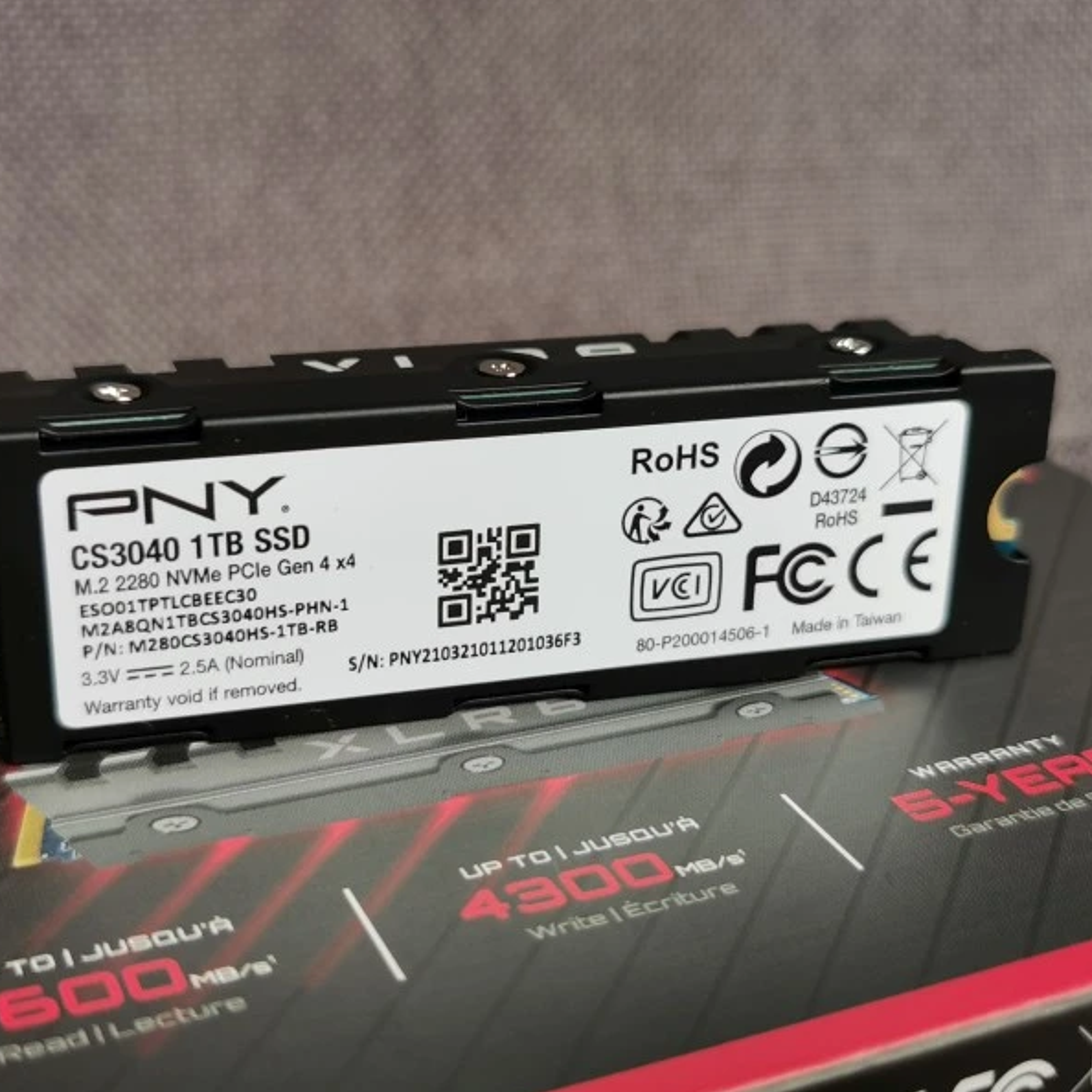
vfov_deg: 34.0
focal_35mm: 50
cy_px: 546
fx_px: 1785
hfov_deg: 34.0
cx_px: 517
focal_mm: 5.56
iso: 50
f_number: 1.6
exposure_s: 1/100
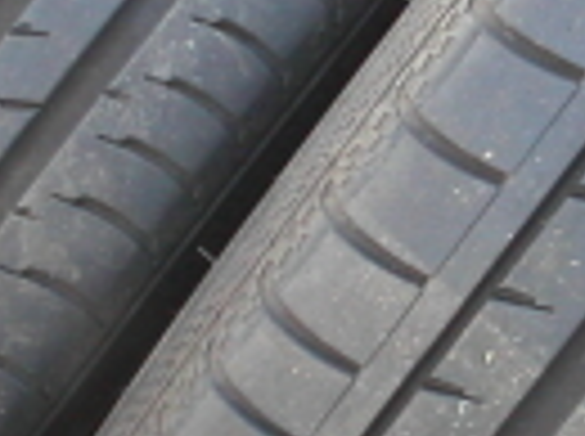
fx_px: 3559
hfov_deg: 9.4
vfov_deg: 7.0
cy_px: 283
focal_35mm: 211
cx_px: 364
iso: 100
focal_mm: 7.8
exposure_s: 1/45
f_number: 3.5
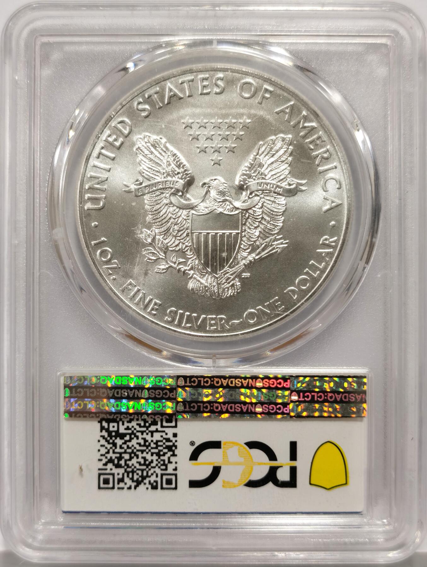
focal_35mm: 54
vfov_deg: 35.5
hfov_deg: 27.1
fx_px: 886
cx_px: 214
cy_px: 284
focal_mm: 5.56
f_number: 16
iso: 80
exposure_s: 1/100
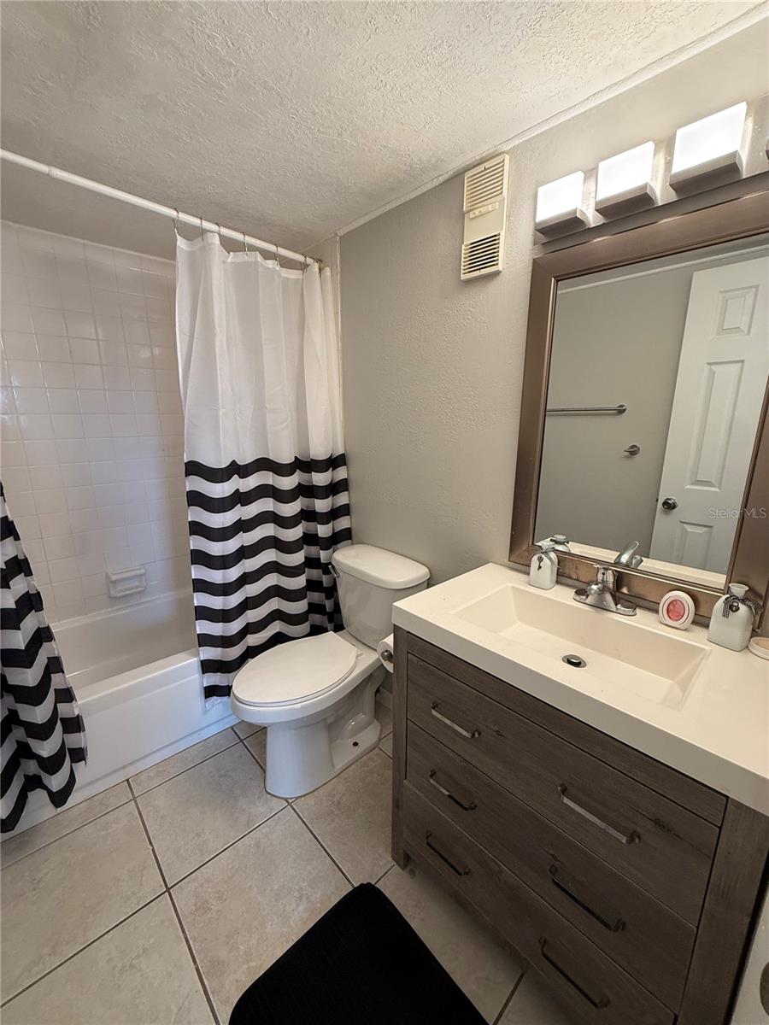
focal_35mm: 14
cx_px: 384
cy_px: 512
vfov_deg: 102.1
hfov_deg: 85.7
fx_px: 415
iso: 200
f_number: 2.2
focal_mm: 2.22
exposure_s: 1/60
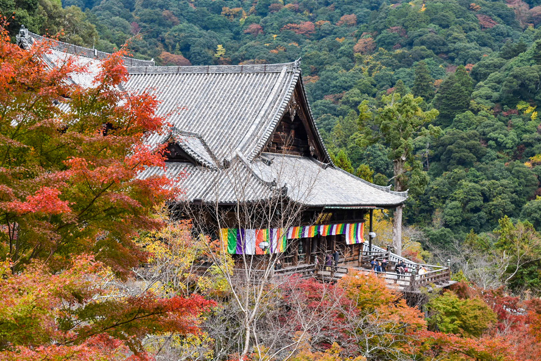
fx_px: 1127
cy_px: 180
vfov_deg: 18.2
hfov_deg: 27.0
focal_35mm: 75
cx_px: 270
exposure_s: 1/80
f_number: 8
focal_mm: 50
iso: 200
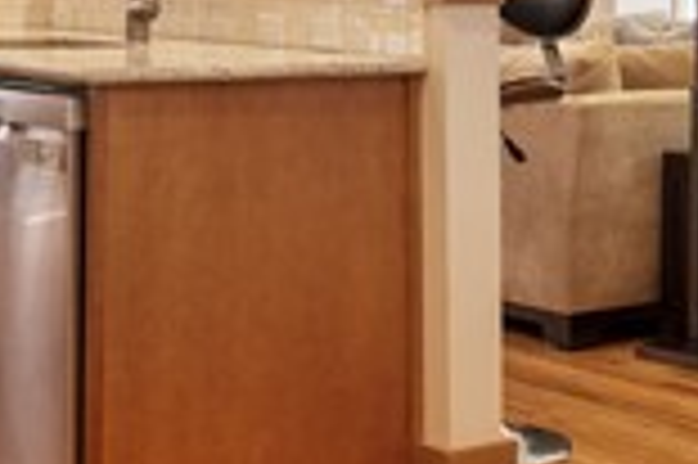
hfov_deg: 20.6
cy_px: -52
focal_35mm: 98
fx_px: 1898
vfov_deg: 13.6
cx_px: 570
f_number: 8
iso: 800
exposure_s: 1/5
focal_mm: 14
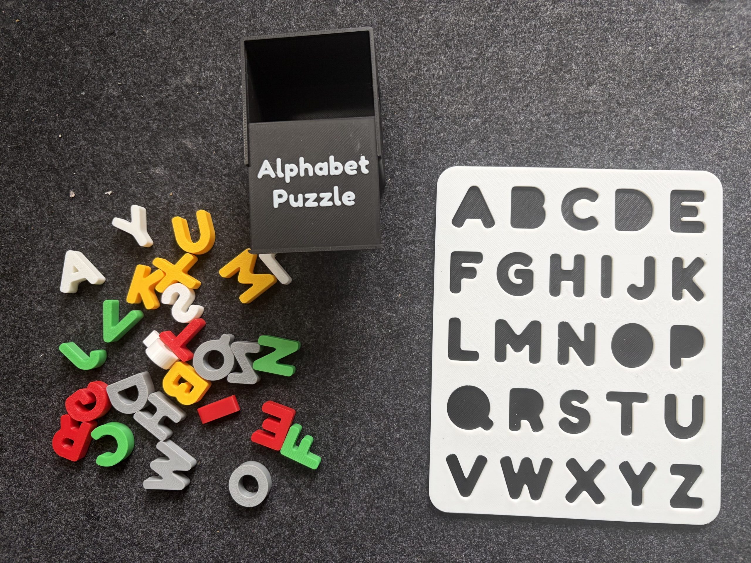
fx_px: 564
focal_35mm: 26
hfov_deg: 67.3
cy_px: 282
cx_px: 376
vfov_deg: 53.1
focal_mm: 5.96
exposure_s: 1/95
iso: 125
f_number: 1.6
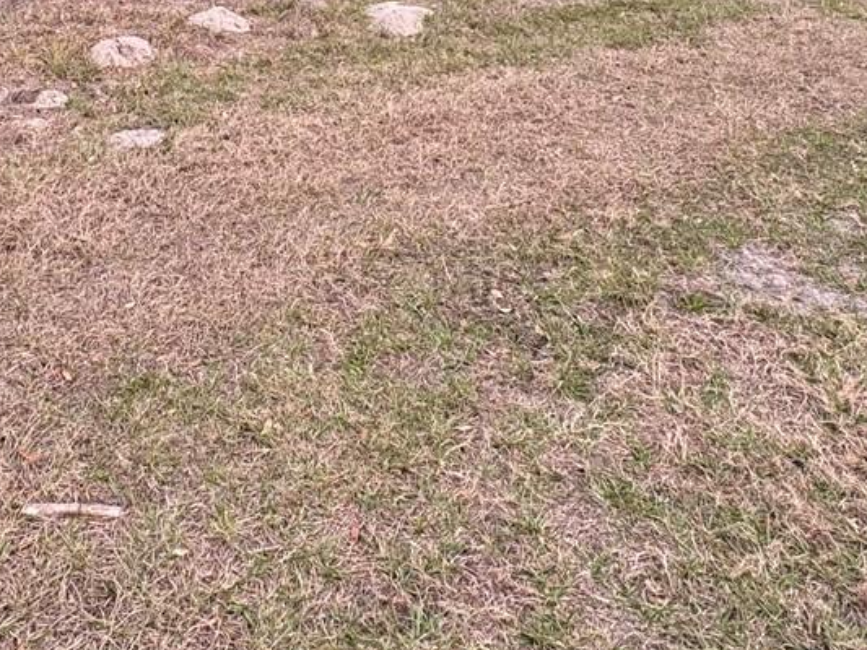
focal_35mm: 42
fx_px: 1052
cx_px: 260
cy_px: -250
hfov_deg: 43.9
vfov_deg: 27.2
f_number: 2.2
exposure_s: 1/199
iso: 40
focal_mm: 2.22
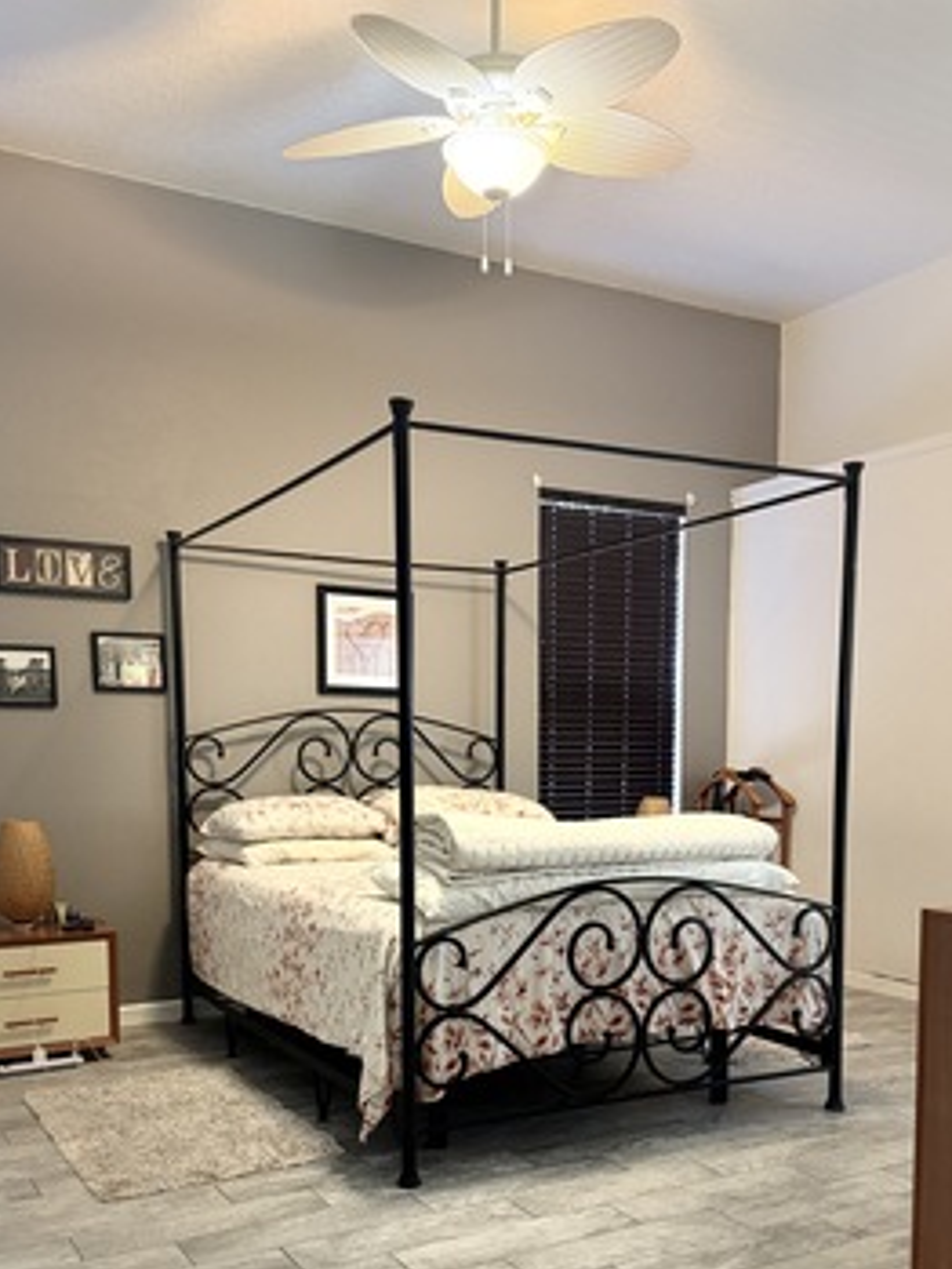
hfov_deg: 43.0
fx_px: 1209
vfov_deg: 54.0
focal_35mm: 33
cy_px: 869
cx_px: 472
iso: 500
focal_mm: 6.76
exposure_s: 1/60
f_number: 1.78
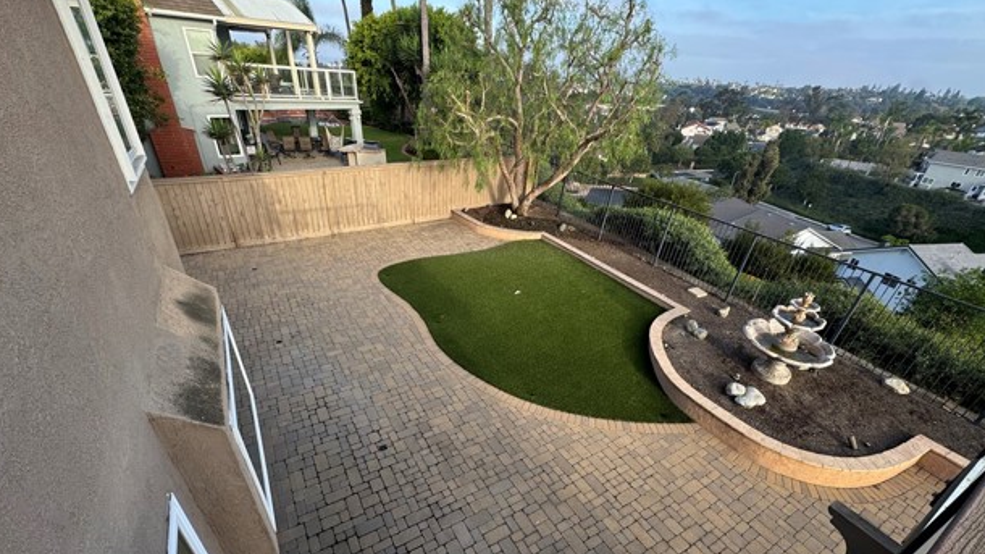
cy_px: 333
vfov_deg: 66.4
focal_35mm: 16
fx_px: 418
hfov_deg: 99.4
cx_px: 496
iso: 40
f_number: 2.2
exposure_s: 1/456
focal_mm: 2.22
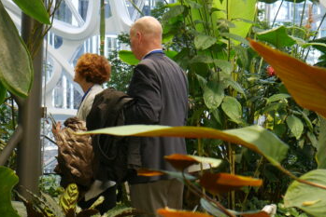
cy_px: 90
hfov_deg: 23.7
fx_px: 770
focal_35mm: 85
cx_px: 90
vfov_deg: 16.1
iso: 500
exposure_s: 1/60
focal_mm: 18
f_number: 4
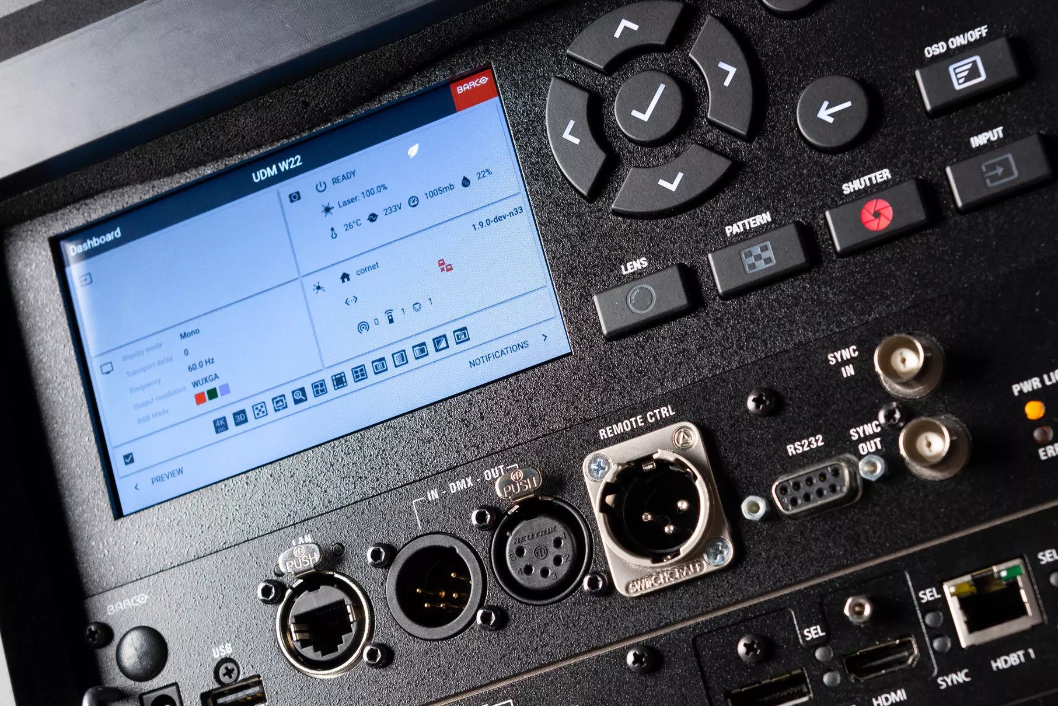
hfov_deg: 25.3
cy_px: 447
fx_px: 2352
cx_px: 668
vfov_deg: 17.0
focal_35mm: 80
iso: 800
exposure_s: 1/100
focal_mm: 58
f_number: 7.1
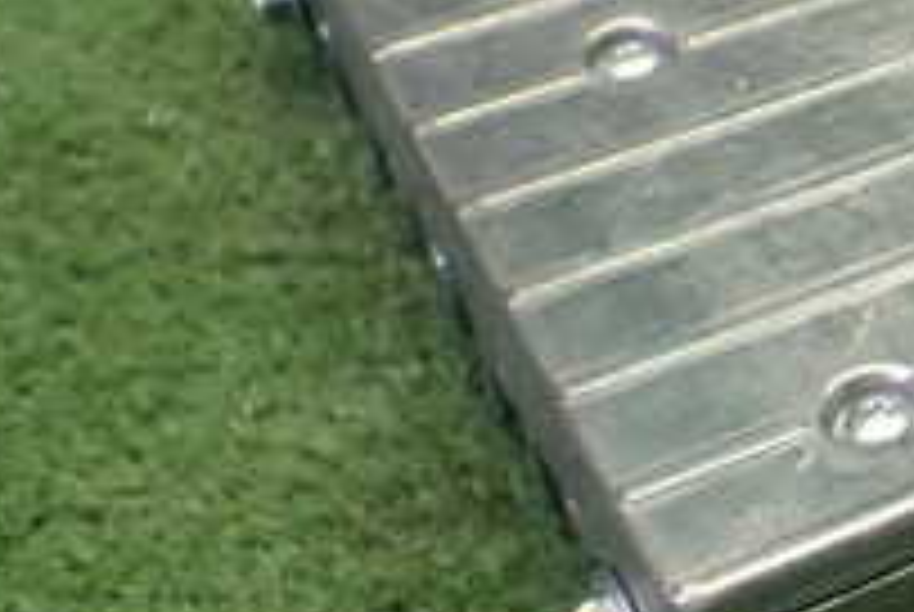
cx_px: 1211
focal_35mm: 92
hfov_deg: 20.1
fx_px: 2339
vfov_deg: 14.8
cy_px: 72
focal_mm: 5.4
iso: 320
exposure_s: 1/125
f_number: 2.3
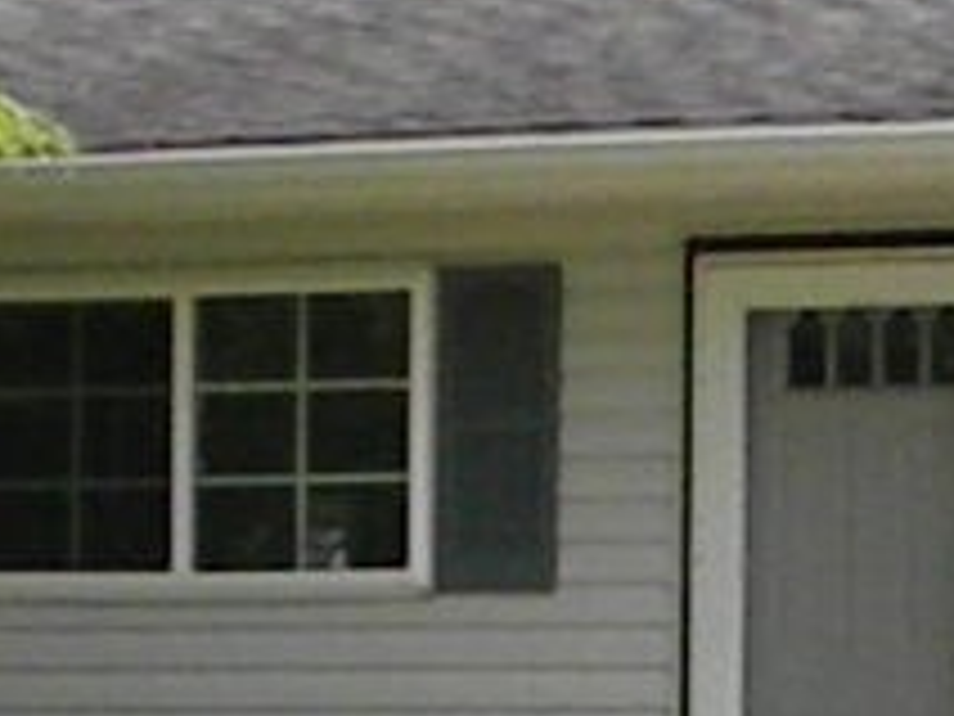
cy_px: 869
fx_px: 5319
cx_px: 1004
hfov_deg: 10.2
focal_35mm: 193
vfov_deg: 7.6
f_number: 7.6
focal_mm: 7.3
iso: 720
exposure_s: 1/1073
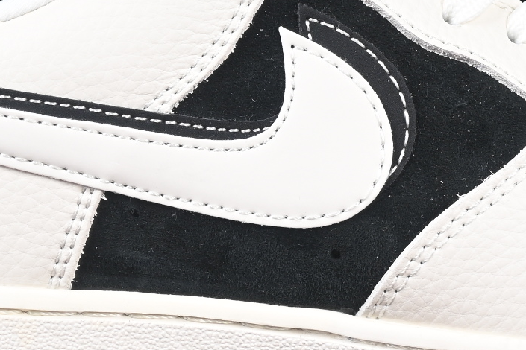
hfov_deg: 7.0
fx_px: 4325
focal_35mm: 296
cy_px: 69
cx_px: 409
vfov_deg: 4.6
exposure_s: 1/60
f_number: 6.3
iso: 160
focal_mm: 50
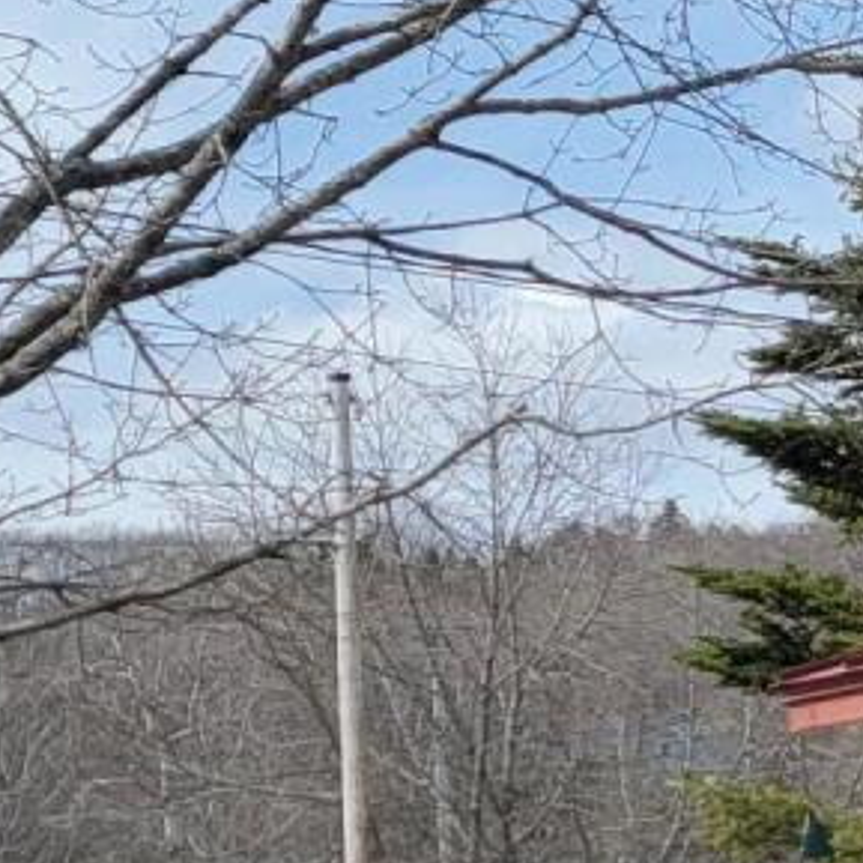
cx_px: 1926
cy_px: 540
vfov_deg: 11.9
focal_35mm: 147
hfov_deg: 10.5
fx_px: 4146
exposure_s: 1/1058
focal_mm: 6.7
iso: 16
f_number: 1.8
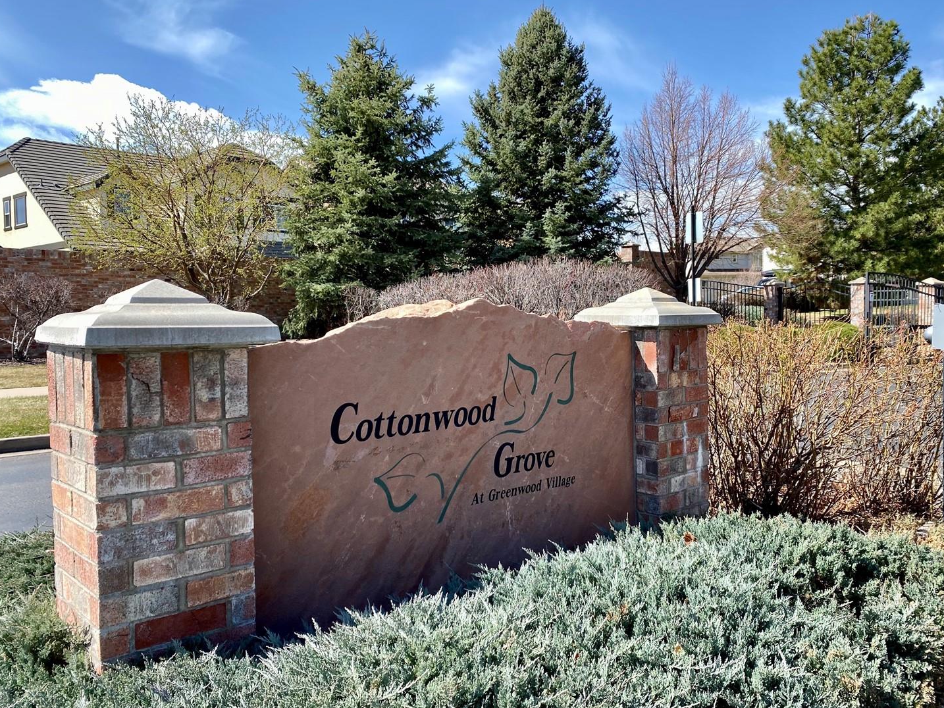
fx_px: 791
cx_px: 519
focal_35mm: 29
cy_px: 347
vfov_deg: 48.2
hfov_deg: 61.5
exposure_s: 1/1504
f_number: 1.8
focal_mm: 4.25
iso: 32
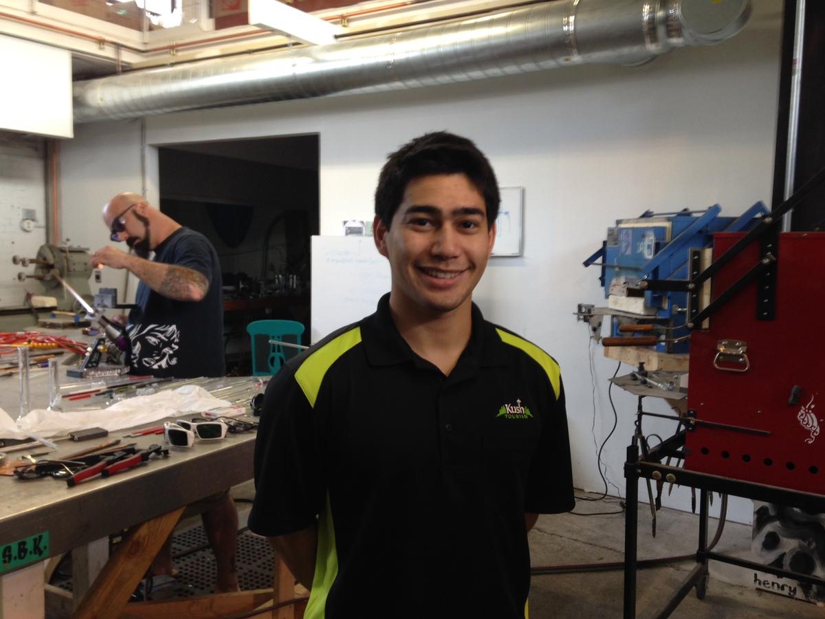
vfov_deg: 42.9
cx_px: 412
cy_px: 310
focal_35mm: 33
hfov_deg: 55.4
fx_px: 786
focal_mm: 4.12
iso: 80
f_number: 2.4
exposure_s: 1/20
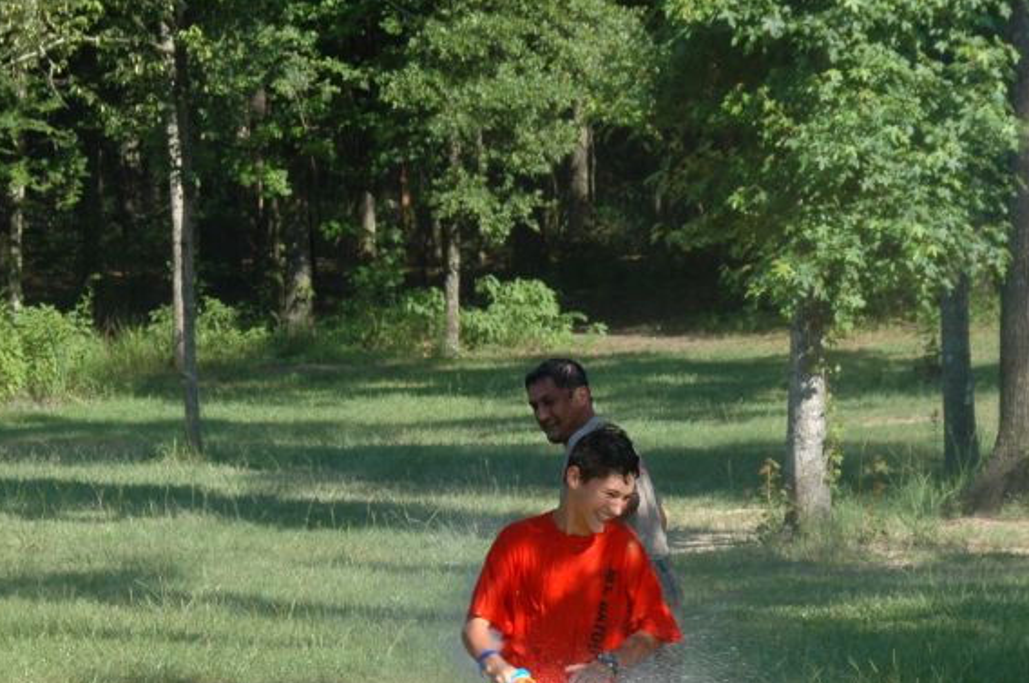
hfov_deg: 10.1
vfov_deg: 6.7
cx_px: 656
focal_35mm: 203
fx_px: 5791
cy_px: 598
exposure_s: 1/250
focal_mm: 75
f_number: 8
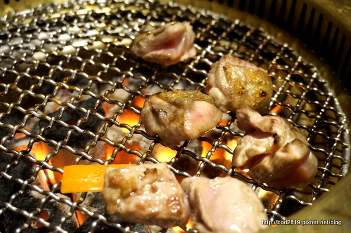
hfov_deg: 38.9
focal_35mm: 51
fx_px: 497
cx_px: 176
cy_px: 116
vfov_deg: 26.4
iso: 3200
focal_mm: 34
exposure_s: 1/20
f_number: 5
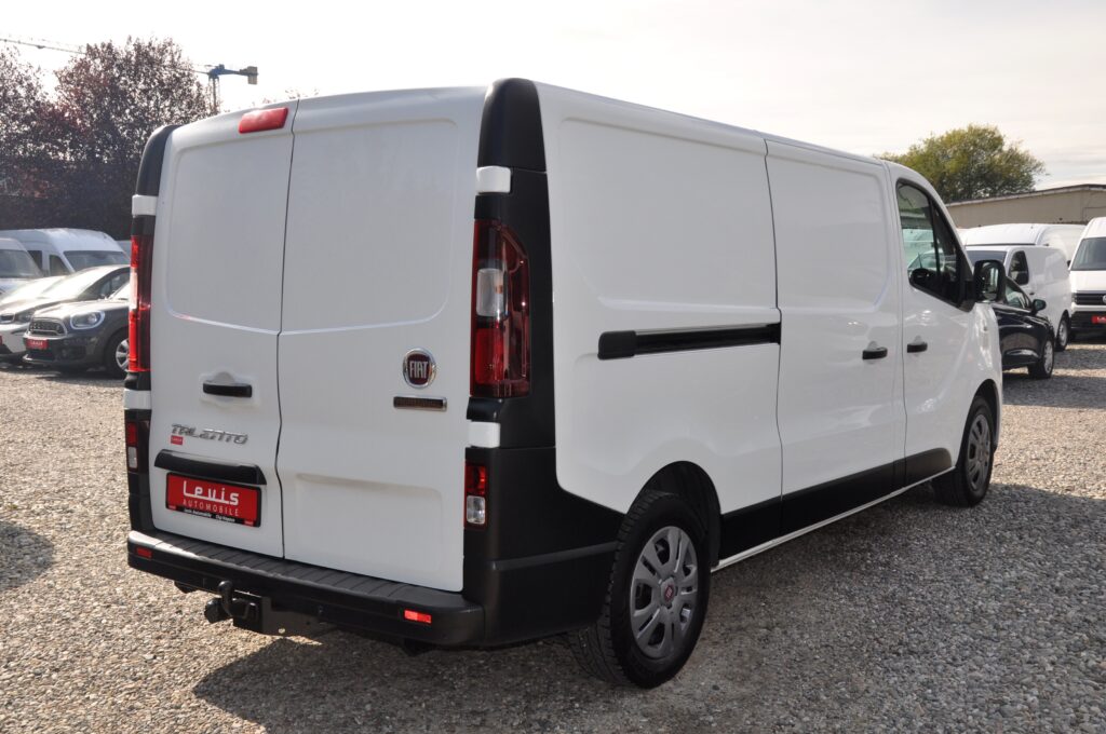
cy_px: 367
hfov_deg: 51.3
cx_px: 553
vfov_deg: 35.4
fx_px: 1151
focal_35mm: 38
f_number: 11
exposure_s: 1/200
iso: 500
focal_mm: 25
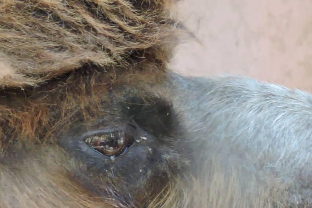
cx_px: 115
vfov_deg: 0.6
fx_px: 20998
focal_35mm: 2423
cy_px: 172
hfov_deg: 0.9
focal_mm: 180
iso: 800
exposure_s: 1/100
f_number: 5.9
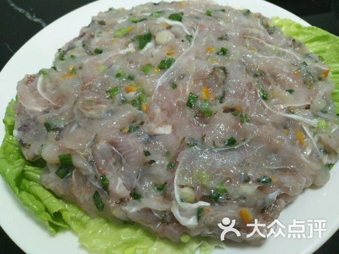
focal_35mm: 26
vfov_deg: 53.1
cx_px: 170
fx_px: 255
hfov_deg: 67.3
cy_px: 127
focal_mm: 3.88
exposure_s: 1/33.3
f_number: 2
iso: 250
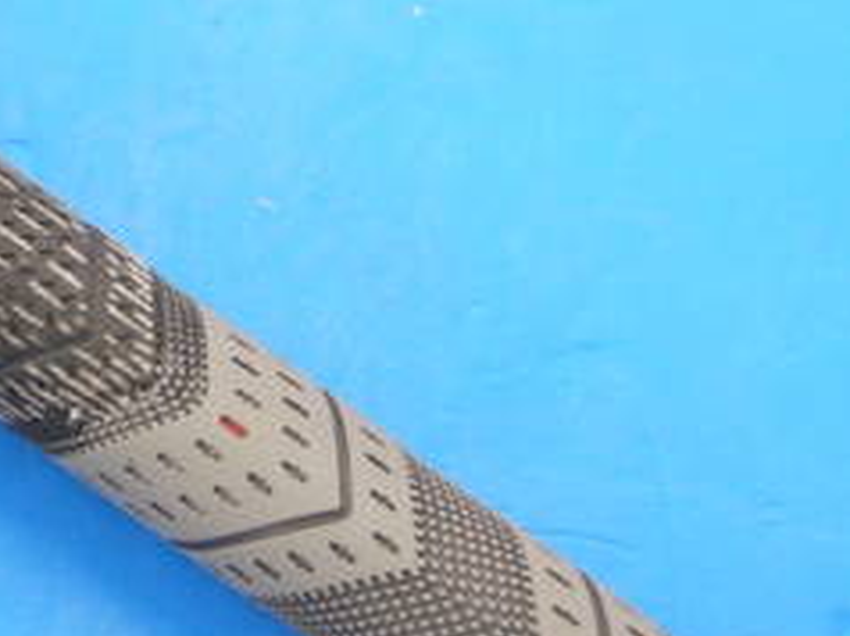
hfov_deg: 8.7
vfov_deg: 6.6
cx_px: 157
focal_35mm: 226
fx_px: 5544
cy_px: 339
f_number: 5.6
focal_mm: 42
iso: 640
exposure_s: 1/80
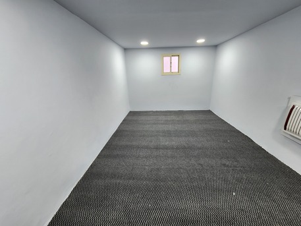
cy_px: 113
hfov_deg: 106.2
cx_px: 150
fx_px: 113
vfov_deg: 89.9
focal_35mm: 13
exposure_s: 1/50
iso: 250
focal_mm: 2.2
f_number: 2.2
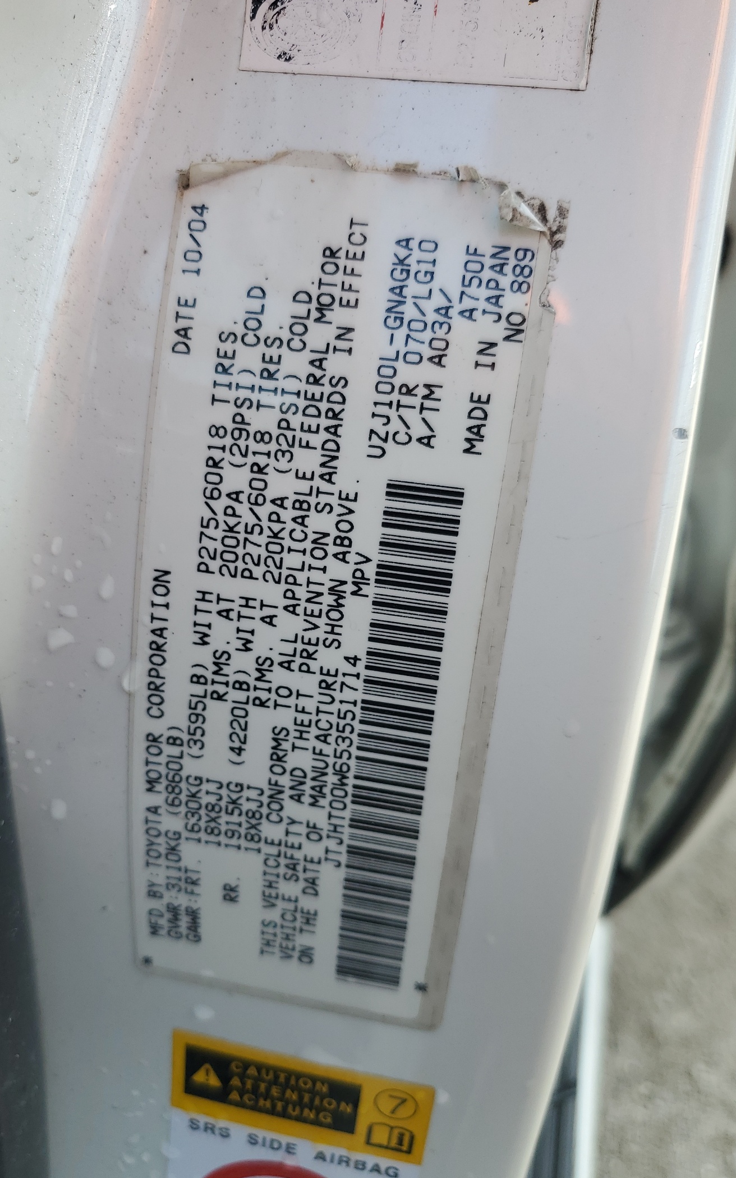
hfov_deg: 44.5
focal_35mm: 28
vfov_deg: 66.5
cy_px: 591
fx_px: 899
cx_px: 377
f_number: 1.5
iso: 50
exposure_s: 1/714
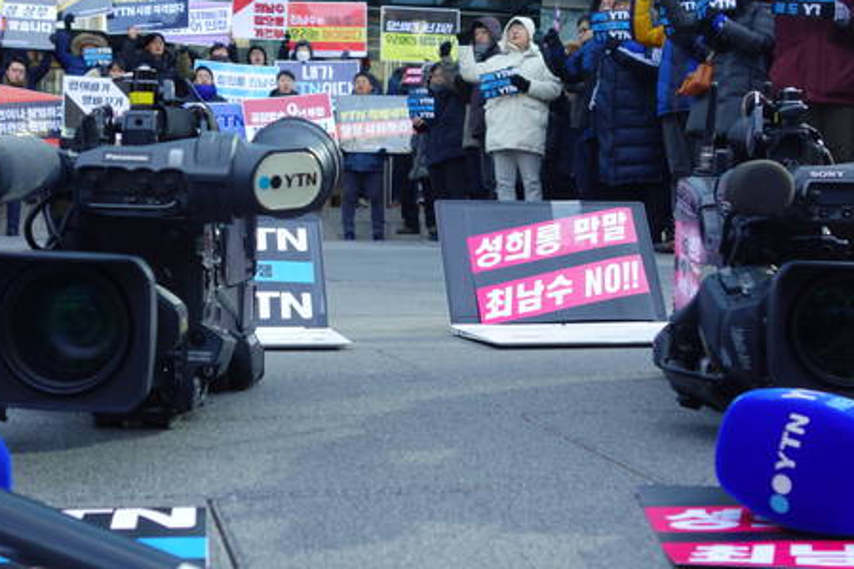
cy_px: 224
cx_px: 378
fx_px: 1328
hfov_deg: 35.6
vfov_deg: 24.1
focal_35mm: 56
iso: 125
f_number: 4
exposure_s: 1/100
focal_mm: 13.58
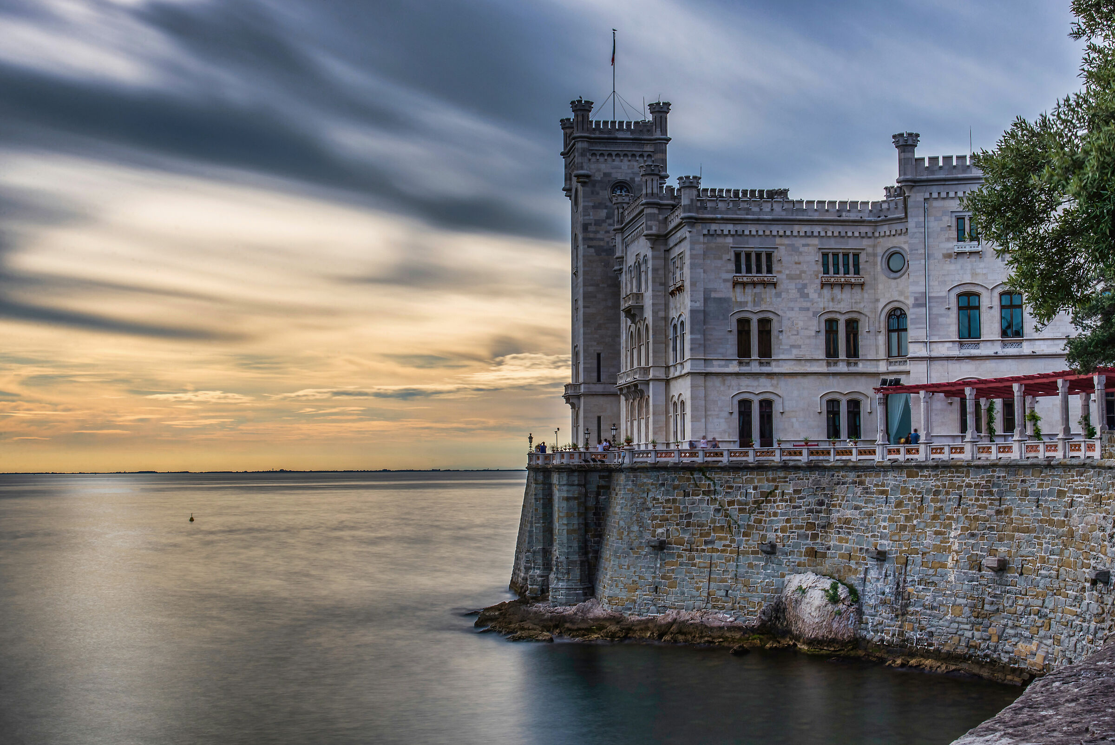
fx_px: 1425
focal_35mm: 46
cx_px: 558
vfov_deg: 29.3
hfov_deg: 42.7
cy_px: 372
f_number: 22
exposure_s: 25
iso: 50
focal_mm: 46
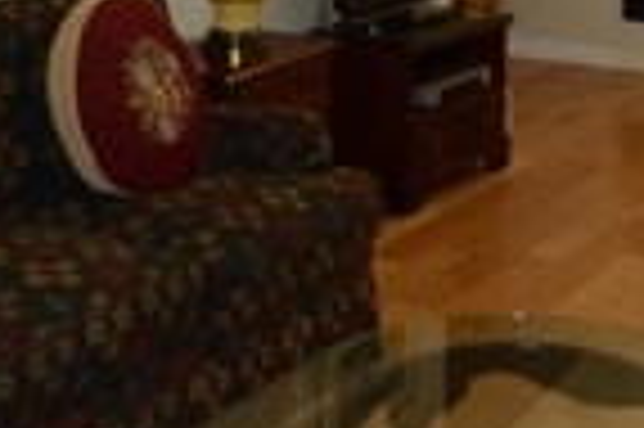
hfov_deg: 23.2
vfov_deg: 13.6
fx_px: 1559
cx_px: 441
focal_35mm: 87
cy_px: -392
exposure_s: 1/200
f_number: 10
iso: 800
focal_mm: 13
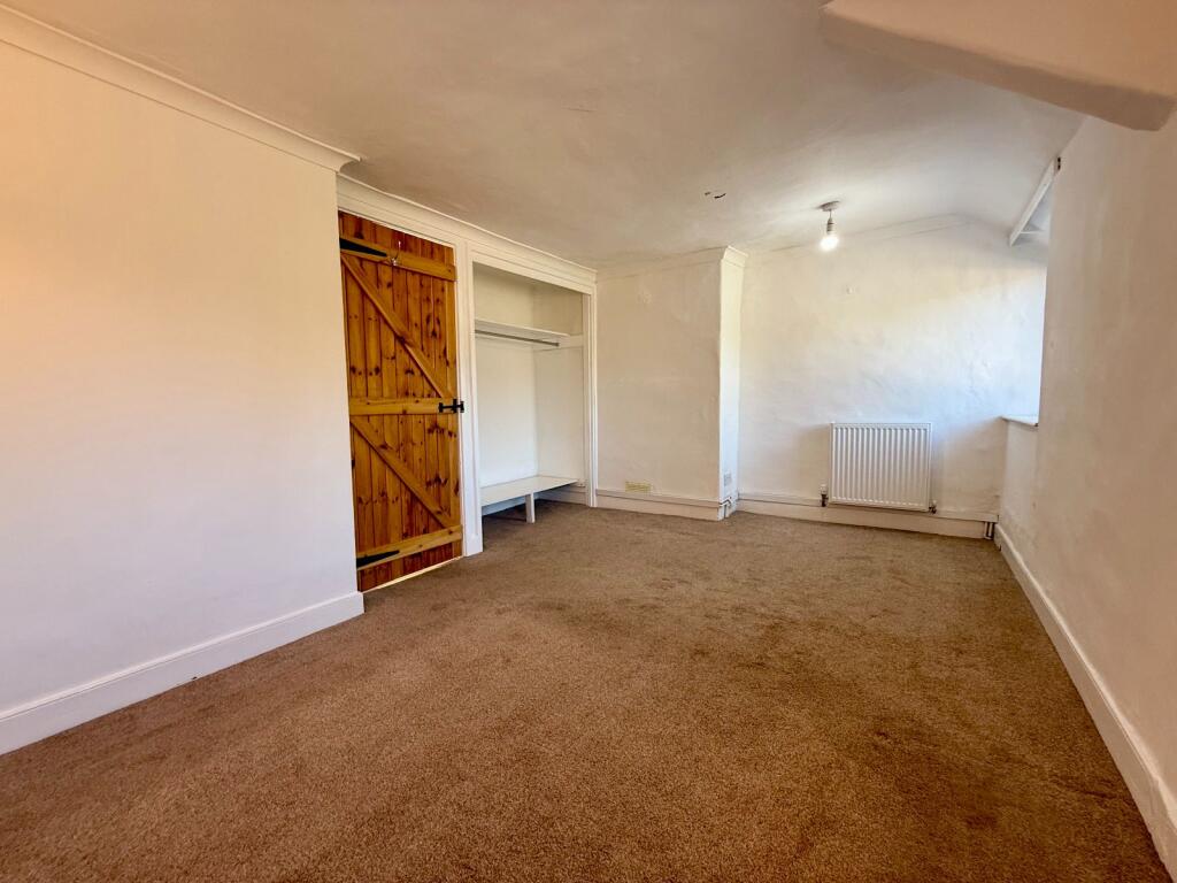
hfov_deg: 102.1
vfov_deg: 85.7
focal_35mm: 14
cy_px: 442
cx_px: 588
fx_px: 476
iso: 100
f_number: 2.2
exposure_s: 1/99
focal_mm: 2.22
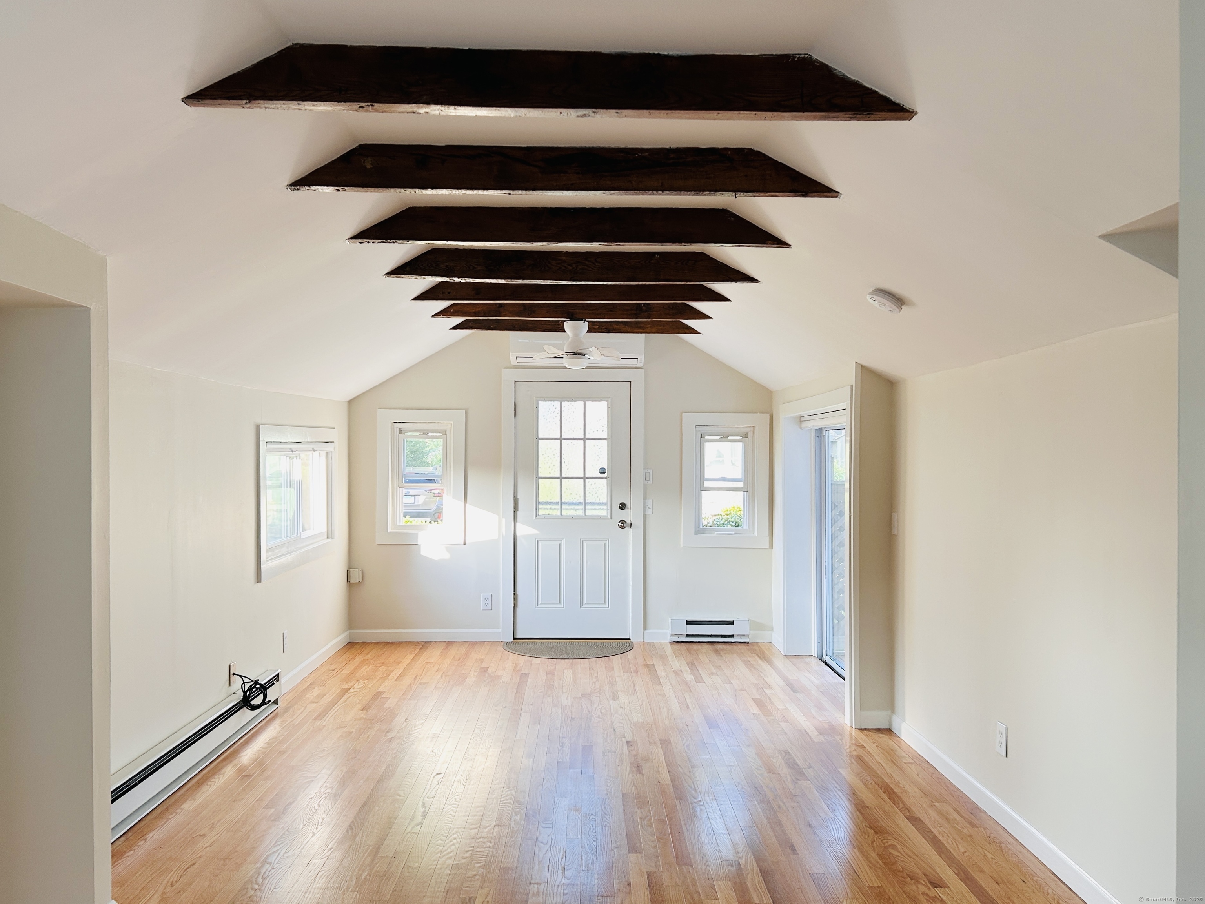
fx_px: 905
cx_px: 602
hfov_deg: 67.3
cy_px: 452
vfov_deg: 53.1
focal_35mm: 26
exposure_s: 1/121
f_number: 1.5
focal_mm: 5.7
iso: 80
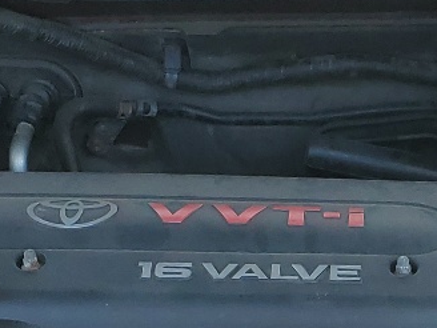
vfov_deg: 11.4
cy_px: 436
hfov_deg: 15.3
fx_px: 1603
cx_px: 396
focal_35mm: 127
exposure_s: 1/1111
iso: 50
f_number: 1.5
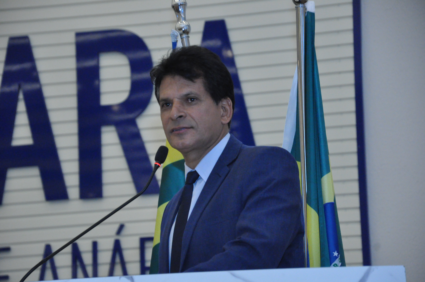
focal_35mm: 158
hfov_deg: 13.1
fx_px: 1857
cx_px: 212
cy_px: 141
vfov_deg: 8.7
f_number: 5.6
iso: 3200
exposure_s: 1/160
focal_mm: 105
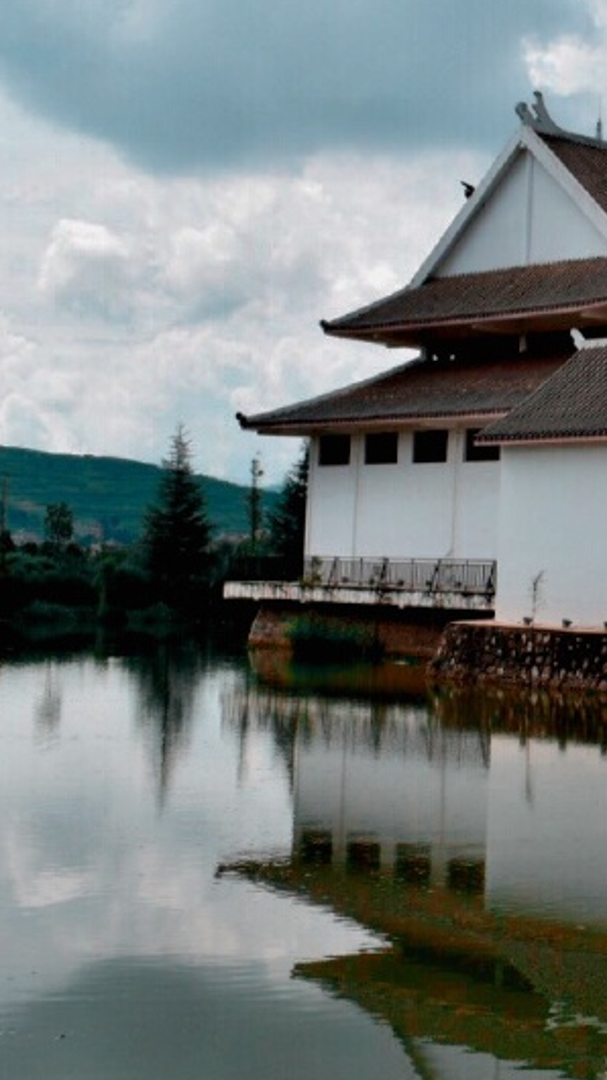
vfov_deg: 32.8
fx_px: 1832
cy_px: 444
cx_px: 843
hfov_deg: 17.4
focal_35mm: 64
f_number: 11
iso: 280
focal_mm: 18
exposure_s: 1/500
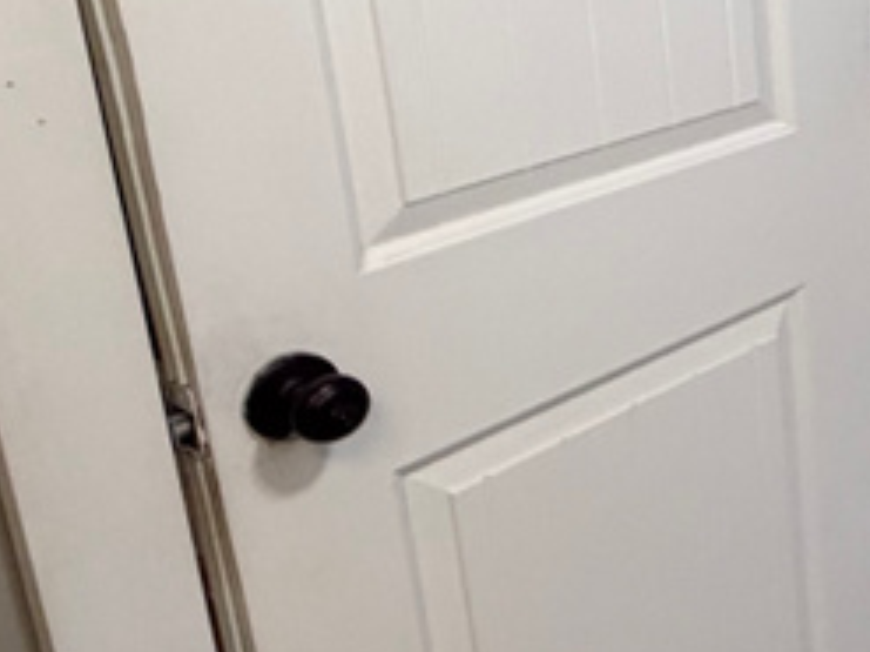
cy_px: 166
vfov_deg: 24.9
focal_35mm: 58
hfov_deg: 22.6
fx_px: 1457
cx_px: 1486
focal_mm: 2.22
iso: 200
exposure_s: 1/120
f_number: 2.2
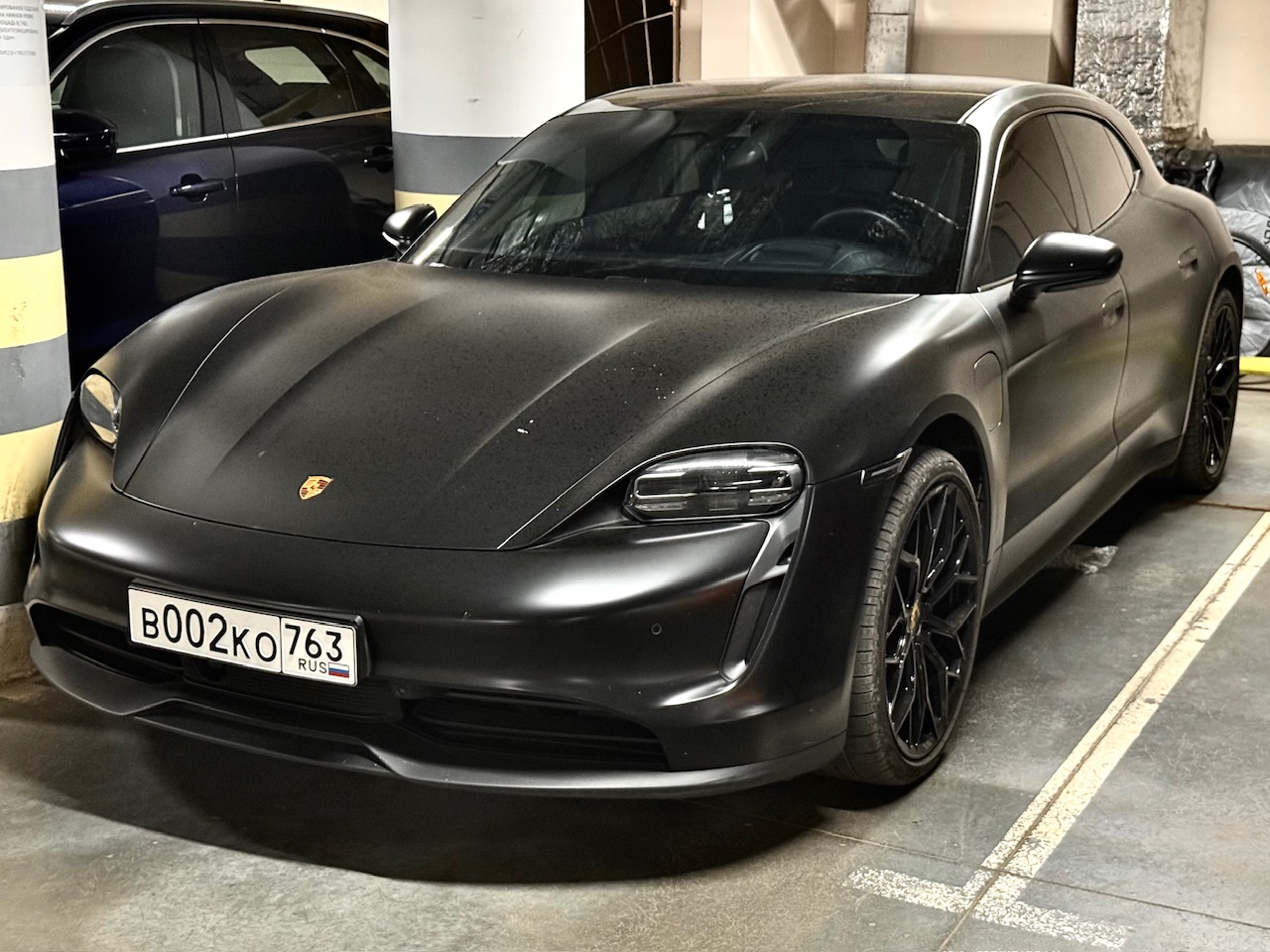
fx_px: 1761
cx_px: 635
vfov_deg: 30.3
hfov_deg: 39.7
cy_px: 476
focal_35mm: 48
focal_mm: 6.76
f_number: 1.78
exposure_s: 1/22
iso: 800
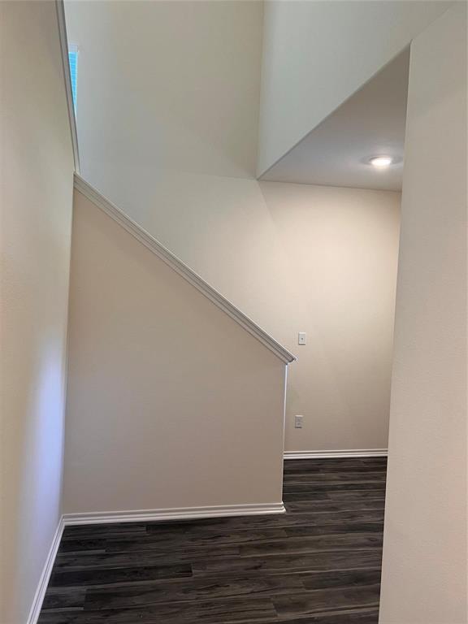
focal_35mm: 26
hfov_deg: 53.1
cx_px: 234
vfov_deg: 67.3
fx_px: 469
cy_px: 312
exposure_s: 1/60
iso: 80
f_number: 1.5
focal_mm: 5.7
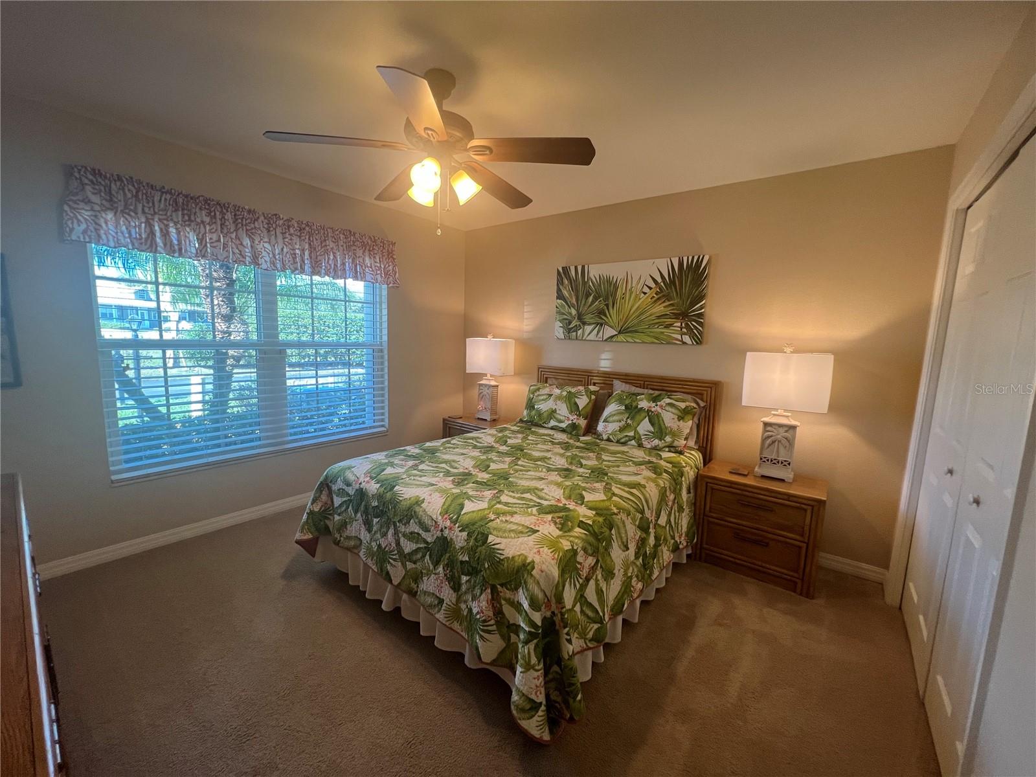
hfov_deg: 106.2
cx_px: 518
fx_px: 389
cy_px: 388
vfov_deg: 89.9
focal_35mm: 13
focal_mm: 1.57
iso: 125
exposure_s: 1/120
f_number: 1.8
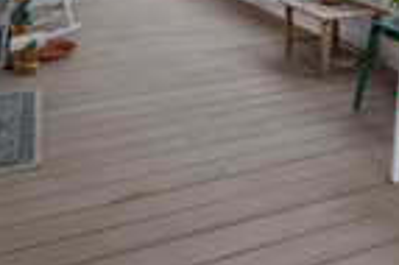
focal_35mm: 44
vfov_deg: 26.4
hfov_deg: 44.5
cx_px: 216
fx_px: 487
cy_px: -70
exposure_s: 1/640
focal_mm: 14
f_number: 8
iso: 400
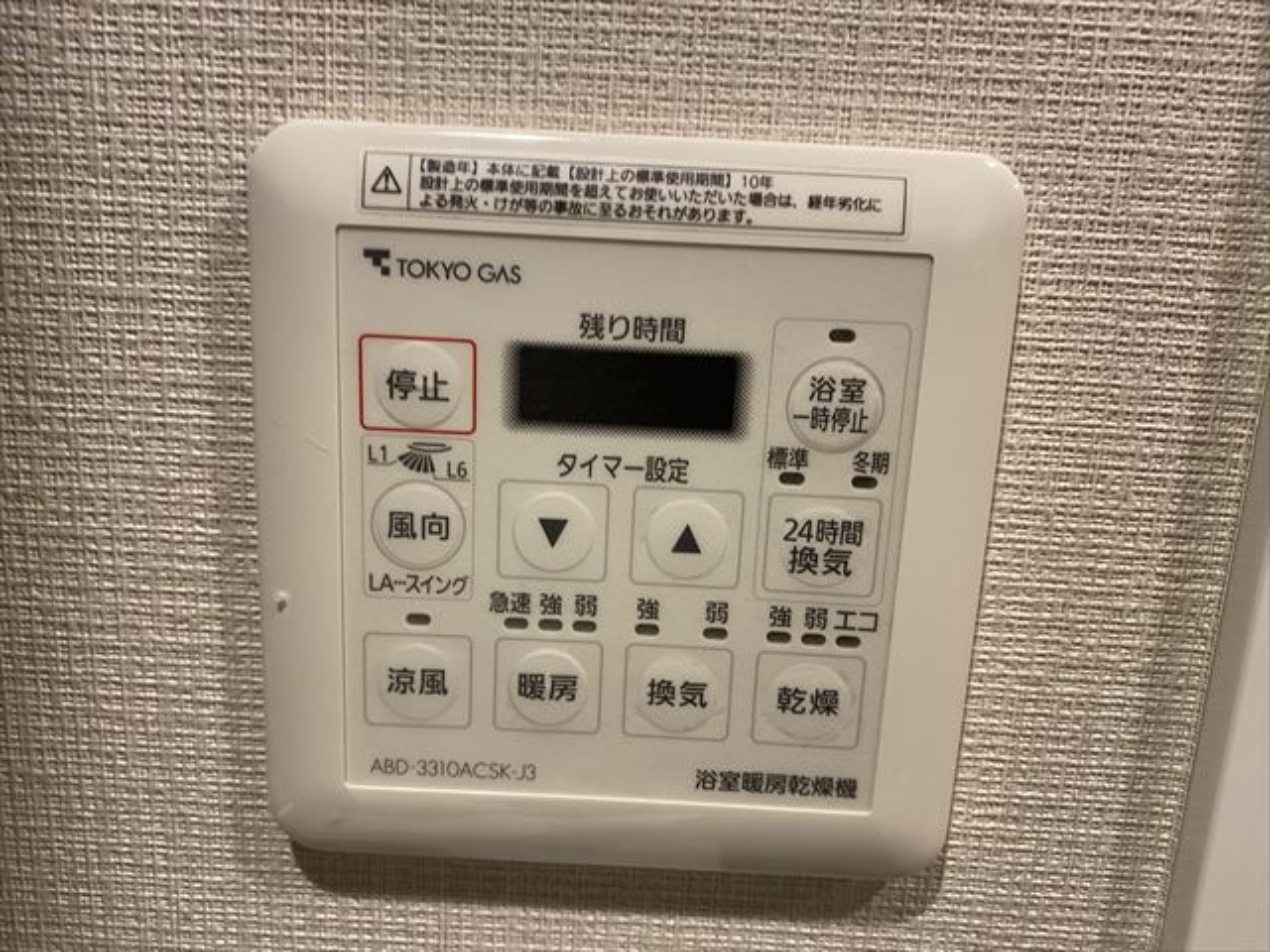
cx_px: 635
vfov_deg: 53.1
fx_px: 954
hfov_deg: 67.3
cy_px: 476
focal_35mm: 26
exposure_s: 1/50
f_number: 1.8
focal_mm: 4.25
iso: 80
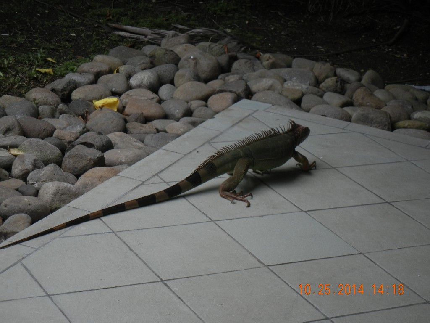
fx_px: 1267
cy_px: 162
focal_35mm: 102
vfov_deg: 14.5
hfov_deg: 19.3
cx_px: 215
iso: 160
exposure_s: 1/201
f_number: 4.5
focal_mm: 18.3
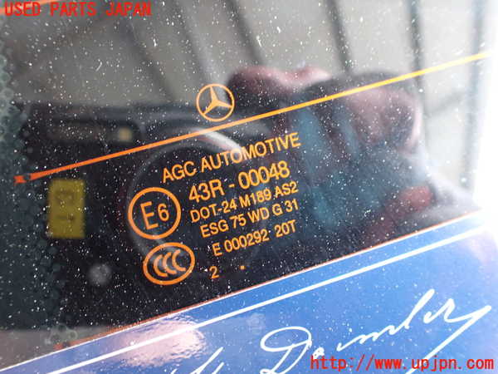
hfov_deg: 60.0
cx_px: 249
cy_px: 187
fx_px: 432
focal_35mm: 30
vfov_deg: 46.8
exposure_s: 1/40
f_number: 2.3
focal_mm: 5.4
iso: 800
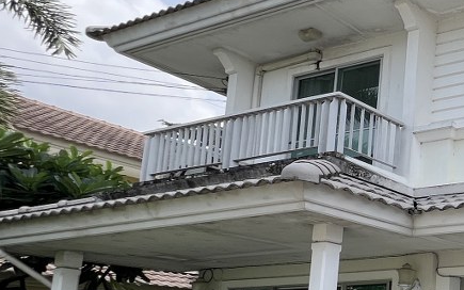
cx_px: 555
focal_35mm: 36
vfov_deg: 35.2
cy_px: 176
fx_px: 455
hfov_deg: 39.3
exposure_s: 1/1033
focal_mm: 1.57
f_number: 1.8
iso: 32
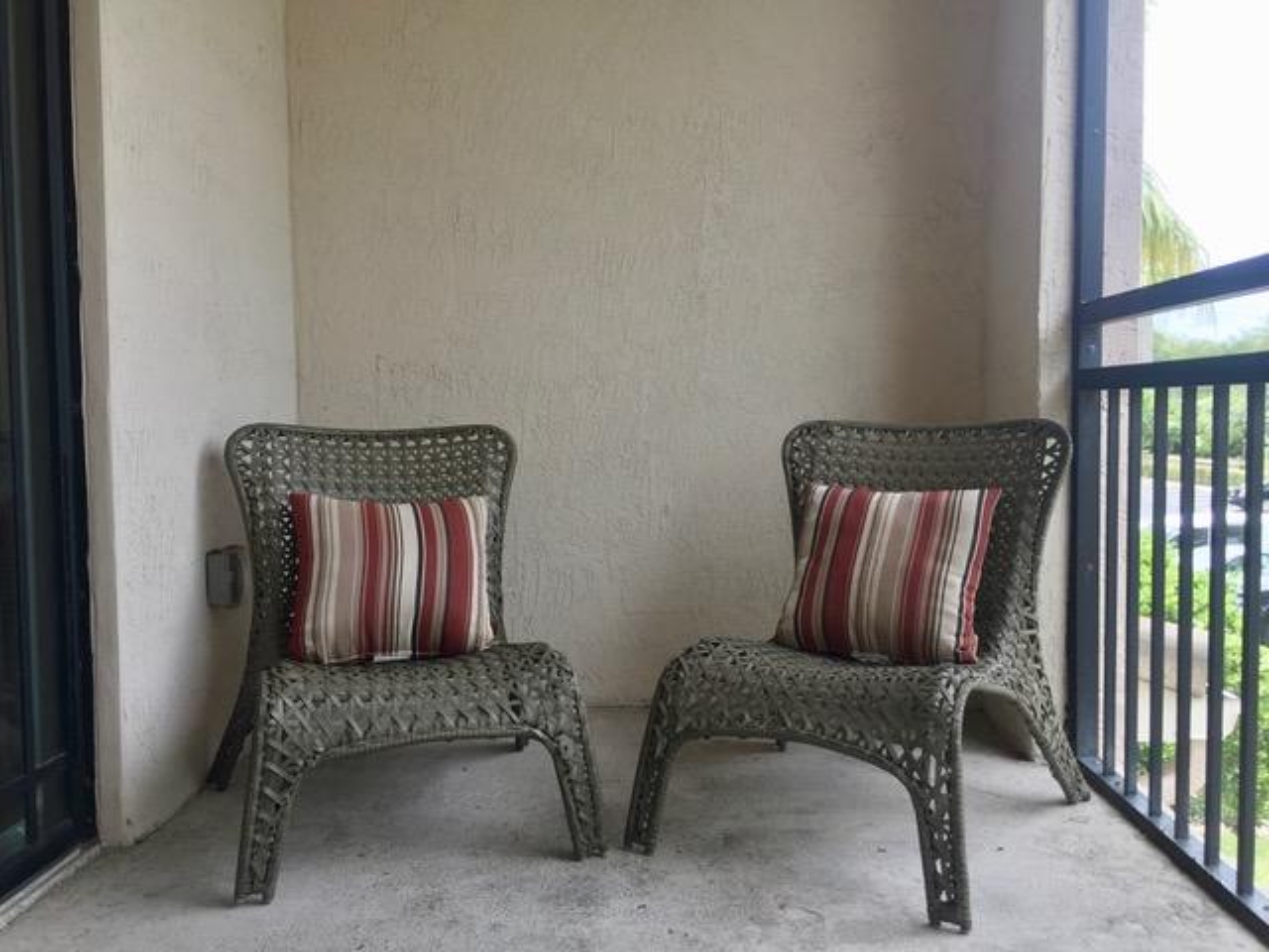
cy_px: 476
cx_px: 634
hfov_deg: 61.7
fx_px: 1063
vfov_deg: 48.2
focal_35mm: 29
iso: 32
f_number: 2.2
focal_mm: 4.15
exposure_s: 1/114
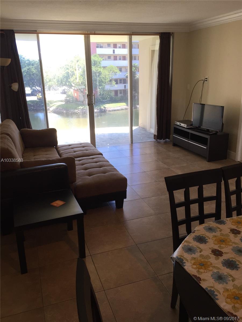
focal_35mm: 29
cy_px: 161
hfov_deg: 48.2
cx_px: 121
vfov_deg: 61.7
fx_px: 270
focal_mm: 4.15
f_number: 2.2
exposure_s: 1/120
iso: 40
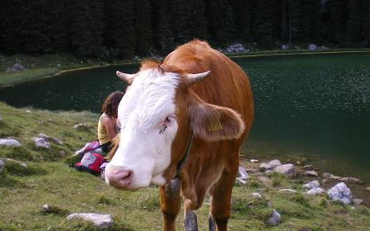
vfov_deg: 26.3
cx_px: 190
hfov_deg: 41.1
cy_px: 111
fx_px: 494
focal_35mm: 49
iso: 64
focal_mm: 6.3
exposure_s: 1/125
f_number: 3.1
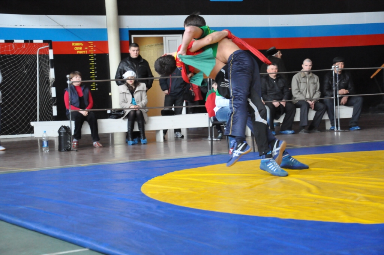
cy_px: 128
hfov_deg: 23.4
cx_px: 192
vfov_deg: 15.7
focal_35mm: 87
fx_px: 927
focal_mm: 58
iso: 3200
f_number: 5
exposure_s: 1/250
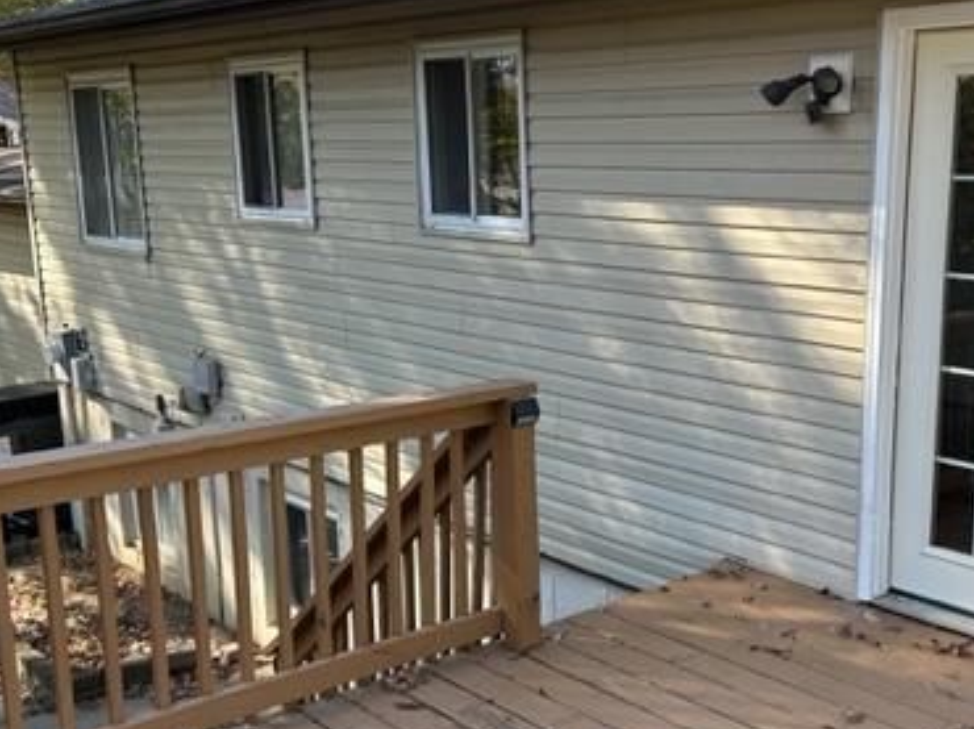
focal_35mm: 45
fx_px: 1265
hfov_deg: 41.4
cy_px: 429
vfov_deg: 32.1
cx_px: 666
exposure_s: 1/427
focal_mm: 5.7
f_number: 1.5
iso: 50
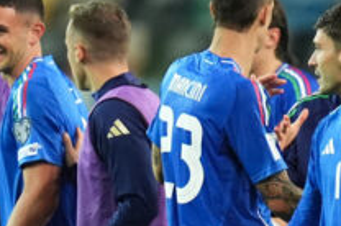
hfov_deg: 1.1
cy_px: 149
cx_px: 230
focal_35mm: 1927
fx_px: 18225
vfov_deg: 0.7
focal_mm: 400
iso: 3200
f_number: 3.2
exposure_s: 1/1600
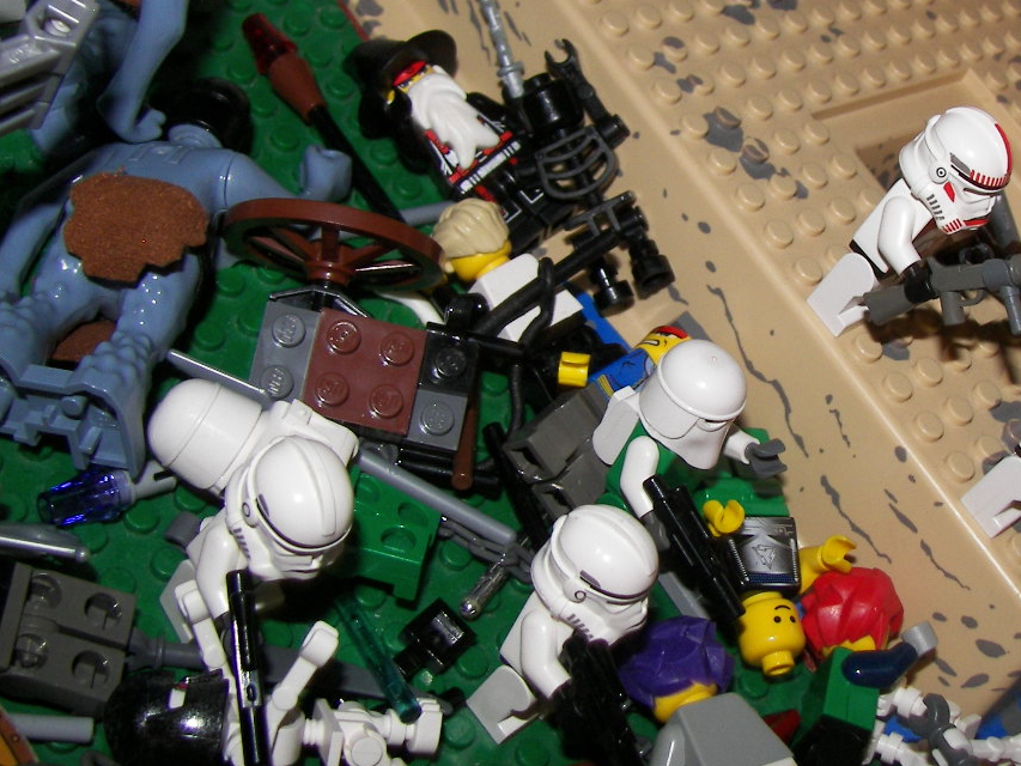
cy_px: 329
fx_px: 1593
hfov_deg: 34.8
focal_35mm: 54
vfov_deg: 27.0
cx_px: 765
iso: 100
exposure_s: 1/30
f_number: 2.8
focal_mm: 6
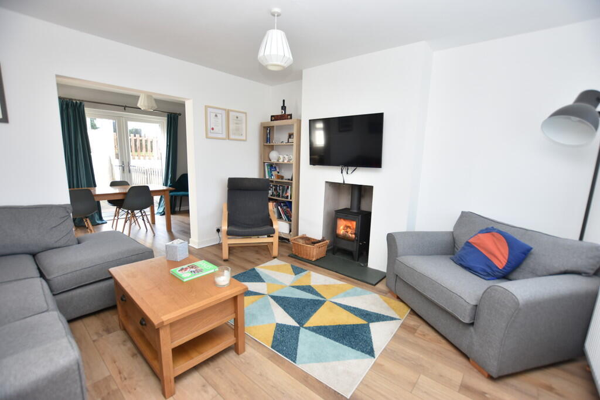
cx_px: 300
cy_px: 200
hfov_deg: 100.4
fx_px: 250
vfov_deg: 77.3
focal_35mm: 15
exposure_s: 1/60
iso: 250
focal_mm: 10
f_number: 4
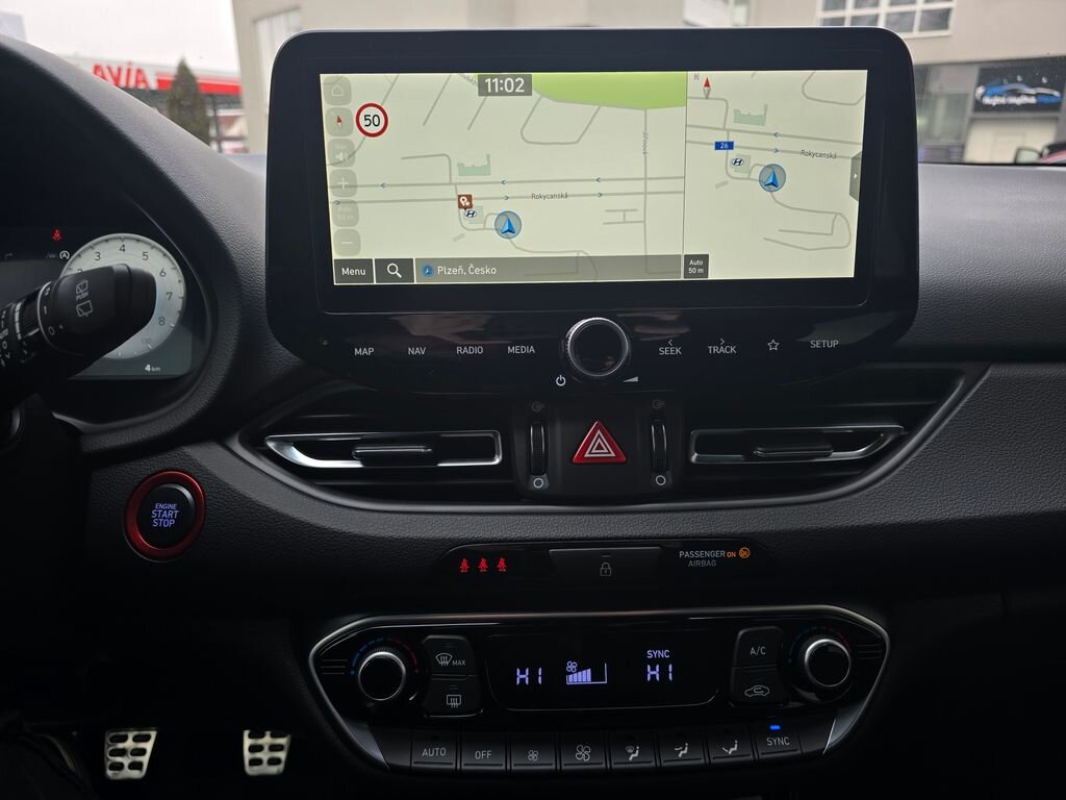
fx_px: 708
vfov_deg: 58.9
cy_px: 400
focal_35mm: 23
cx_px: 533
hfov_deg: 73.9
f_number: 1.7
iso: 12
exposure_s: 1/50
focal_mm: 6.3
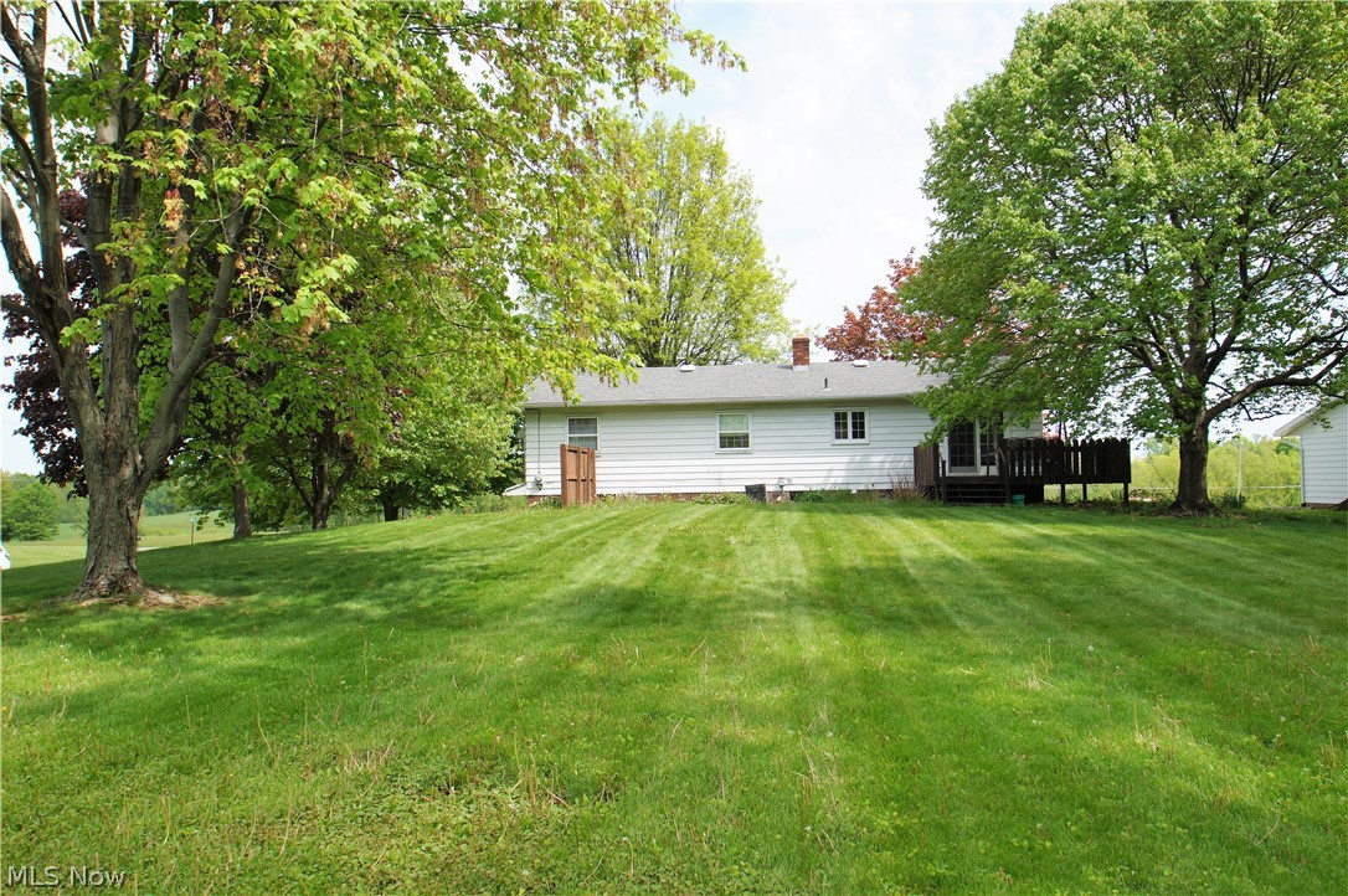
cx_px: 674
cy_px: 448
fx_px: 954
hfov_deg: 70.5
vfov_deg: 50.3
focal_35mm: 26
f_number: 8
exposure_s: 1/80
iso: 100
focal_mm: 17
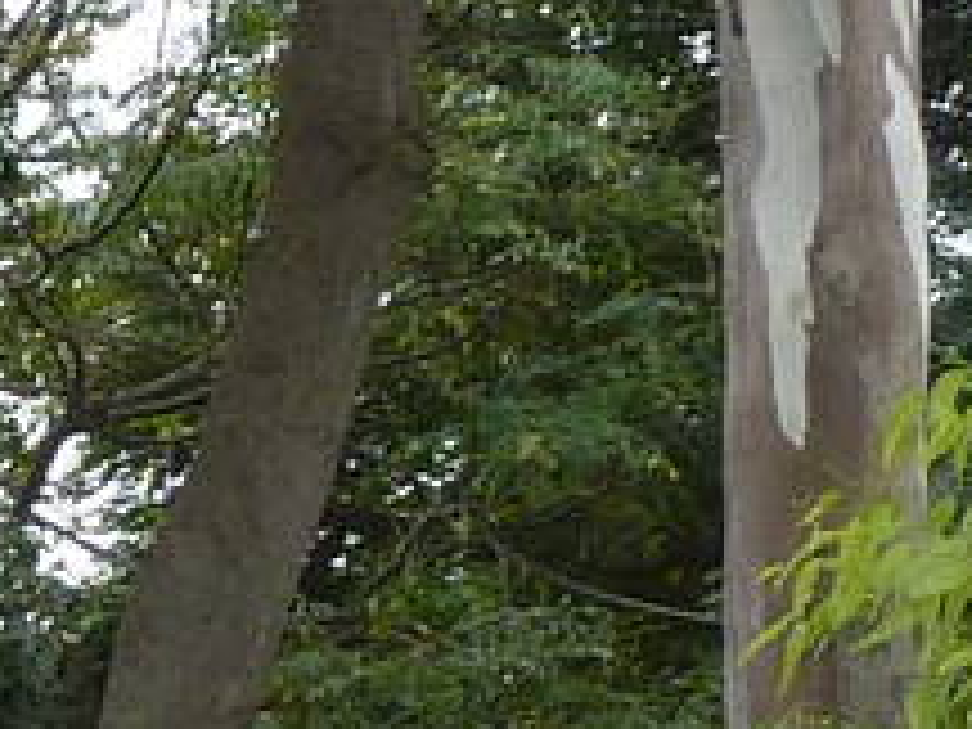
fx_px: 12299
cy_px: 1206
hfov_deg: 4.4
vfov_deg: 3.4
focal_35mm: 438
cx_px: -1264
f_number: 3.9
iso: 80
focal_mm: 9.7
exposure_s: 1/125
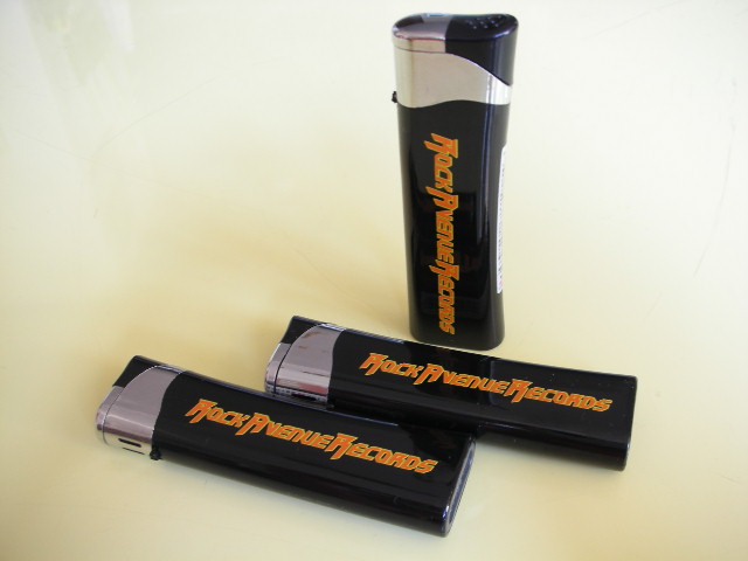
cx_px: 374
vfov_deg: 40.7
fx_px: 756
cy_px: 280
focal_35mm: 35
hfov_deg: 52.6
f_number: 3
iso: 50
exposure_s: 1/4.3
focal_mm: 5.8
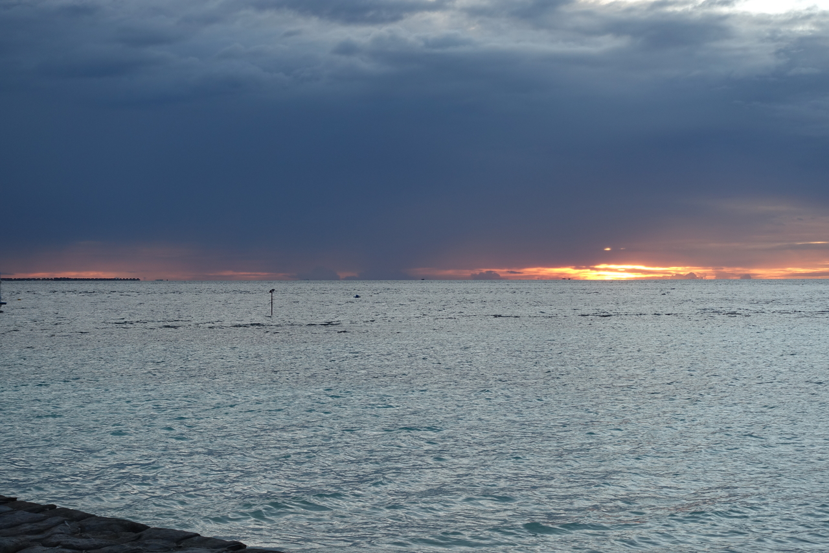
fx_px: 1289
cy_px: 276
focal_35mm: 56
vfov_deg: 24.2
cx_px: 414
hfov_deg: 35.6
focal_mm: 20.63
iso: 125
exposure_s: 1/125
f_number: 4
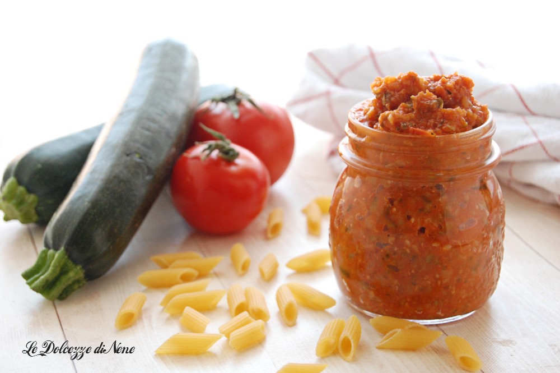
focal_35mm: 82
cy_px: 186
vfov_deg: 16.5
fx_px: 1282
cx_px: 280
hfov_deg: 24.6
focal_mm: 55
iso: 800
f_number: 5.6
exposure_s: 1/20
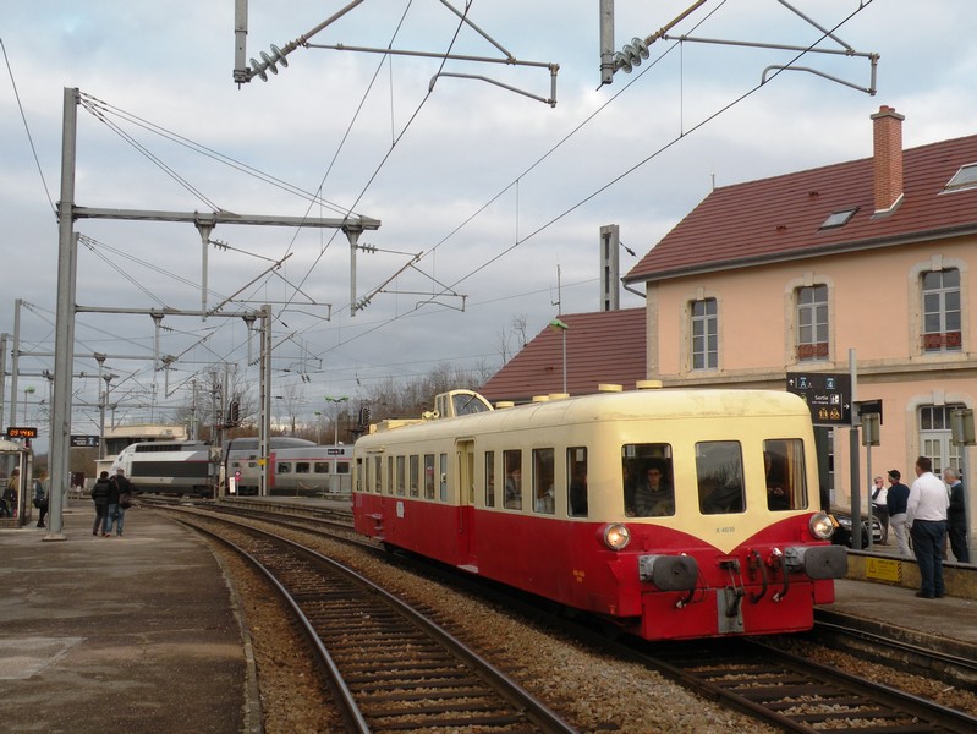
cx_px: 488
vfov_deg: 34.4
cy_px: 367
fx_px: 1186
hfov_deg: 44.8
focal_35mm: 42
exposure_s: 1/123
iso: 64
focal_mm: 7.4
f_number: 4.5
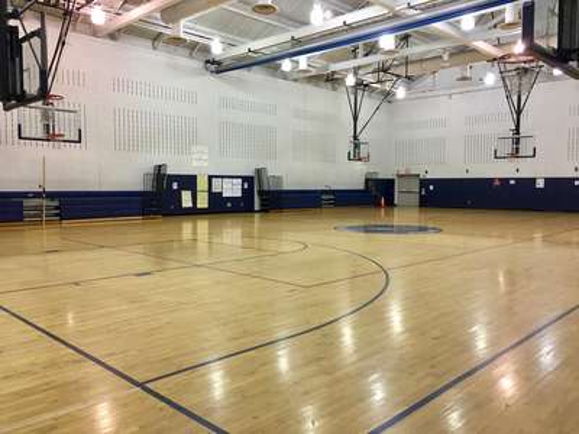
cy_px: 217
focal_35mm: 29
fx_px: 485
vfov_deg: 48.2
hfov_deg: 61.7
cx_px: 290
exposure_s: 1/15
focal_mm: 4.15
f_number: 2.2
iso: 32
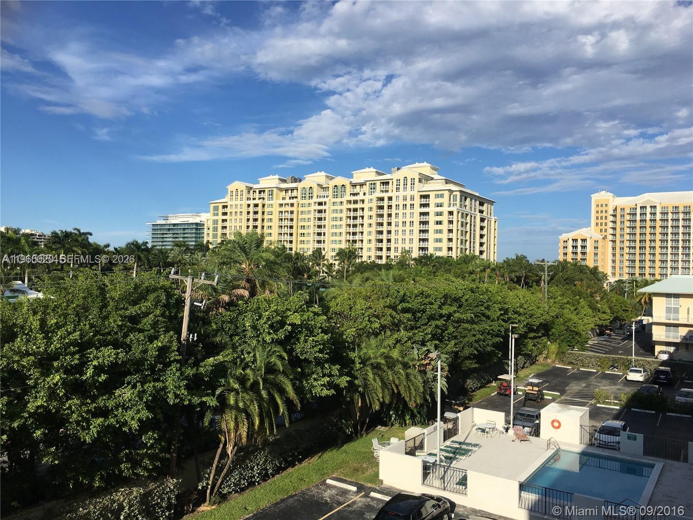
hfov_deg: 61.7
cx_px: 346
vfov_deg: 48.2
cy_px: 260
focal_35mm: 29
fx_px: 581
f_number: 2.2
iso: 25
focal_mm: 4.15
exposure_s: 1/2331
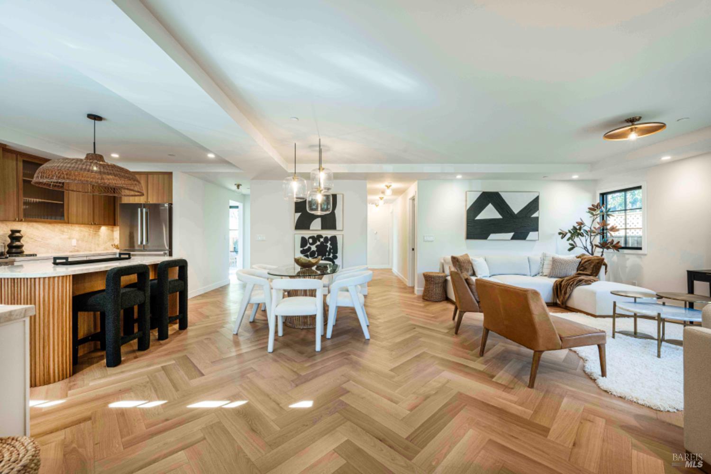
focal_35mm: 14
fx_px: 276
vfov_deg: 81.2
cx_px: 356
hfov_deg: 104.3
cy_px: 237
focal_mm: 14
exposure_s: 1/8
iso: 400
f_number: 9
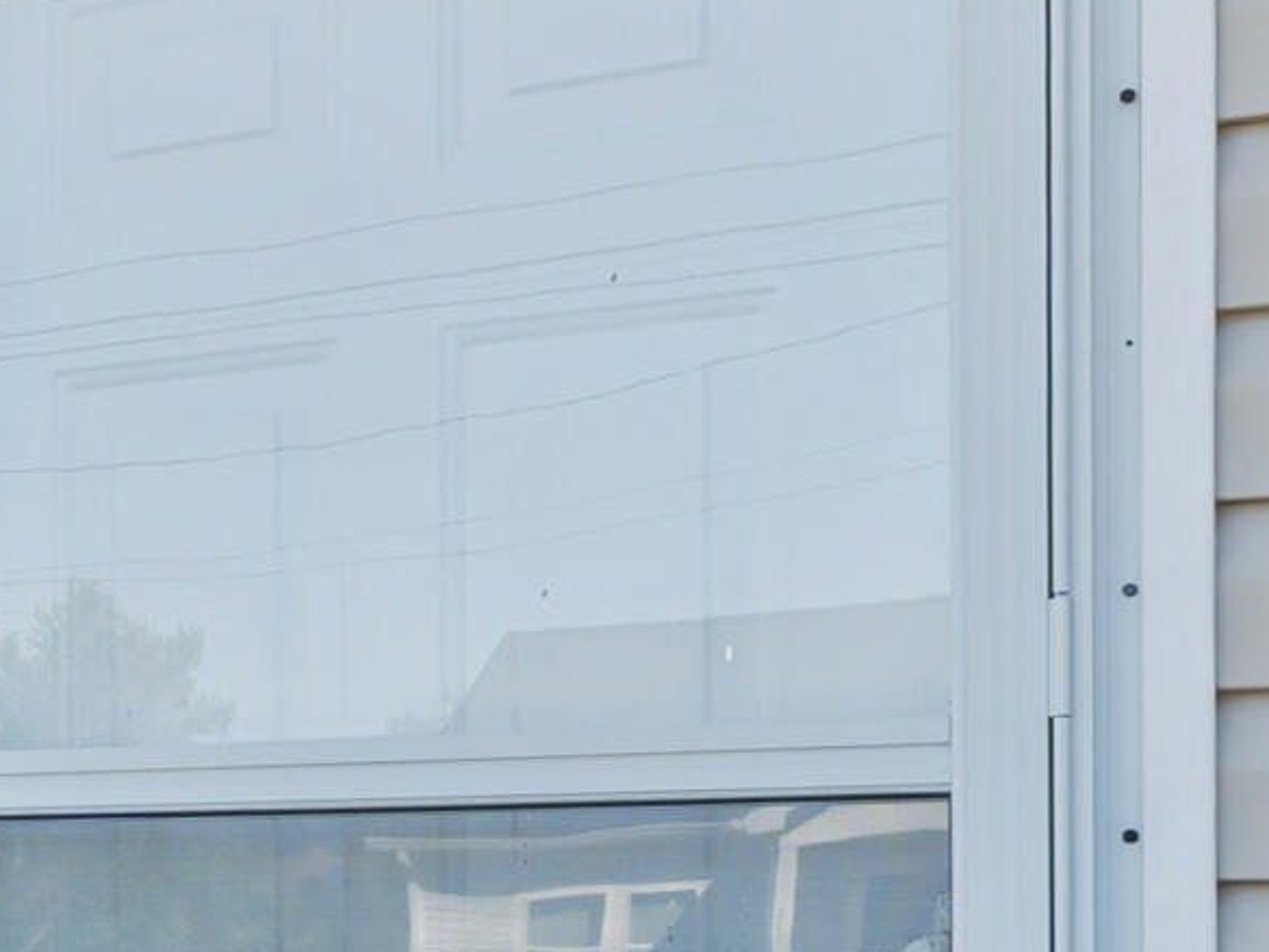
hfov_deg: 23.1
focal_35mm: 74
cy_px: 700
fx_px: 2713
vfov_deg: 19.8
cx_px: -419
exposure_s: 1/80
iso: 200
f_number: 8
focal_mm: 10
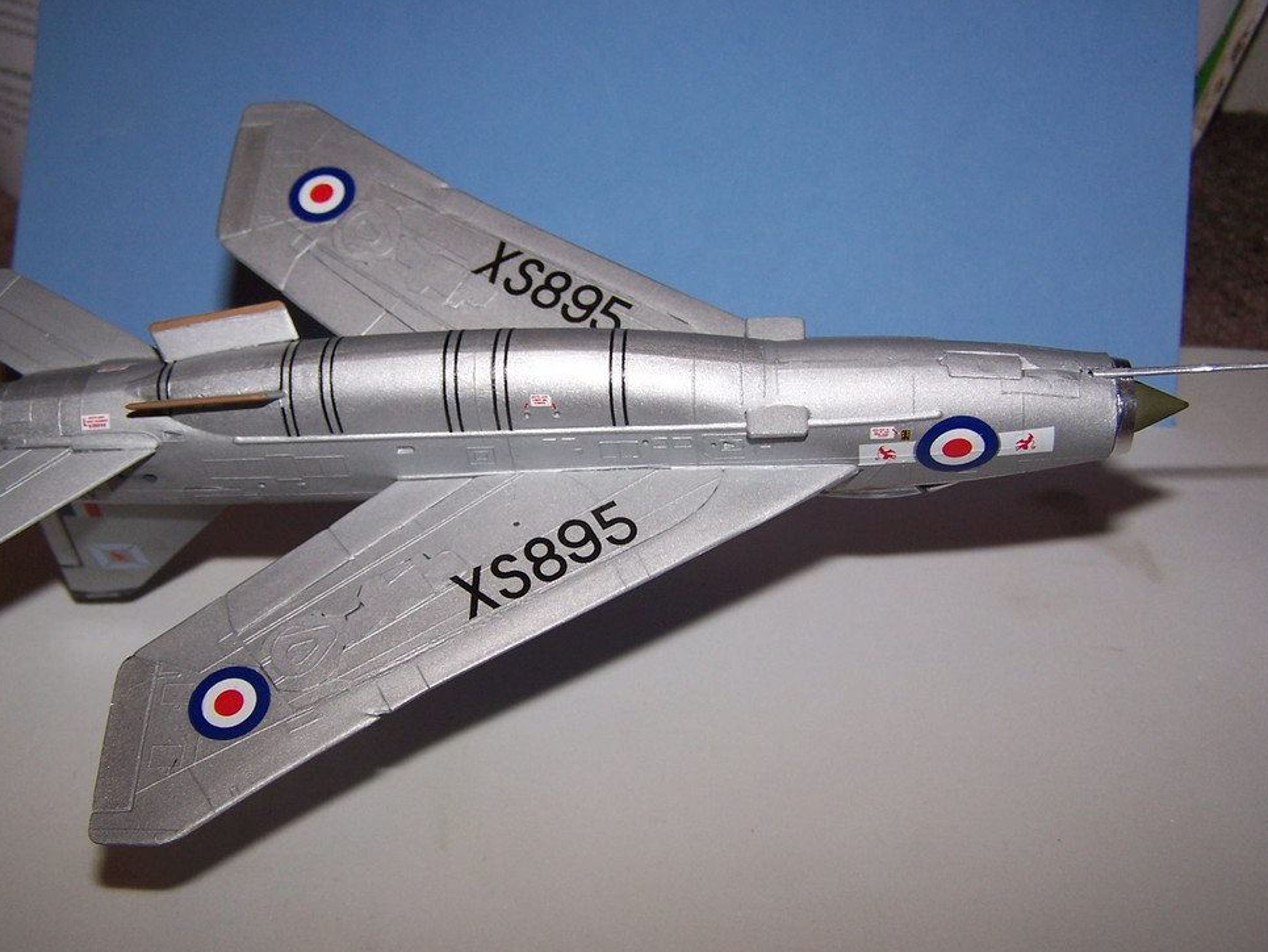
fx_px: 1539
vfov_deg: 34.3
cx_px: 579
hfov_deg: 44.7
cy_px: 522
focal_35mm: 42
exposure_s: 1/60
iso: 80
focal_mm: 6.3
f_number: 2.8
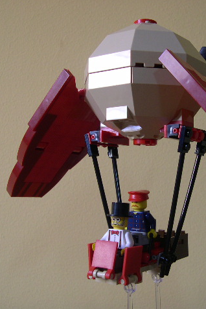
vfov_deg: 37.5
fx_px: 455
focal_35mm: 53
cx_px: 137
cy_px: 155
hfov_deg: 25.4
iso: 100
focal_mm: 8
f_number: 2.8
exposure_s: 1/18.3
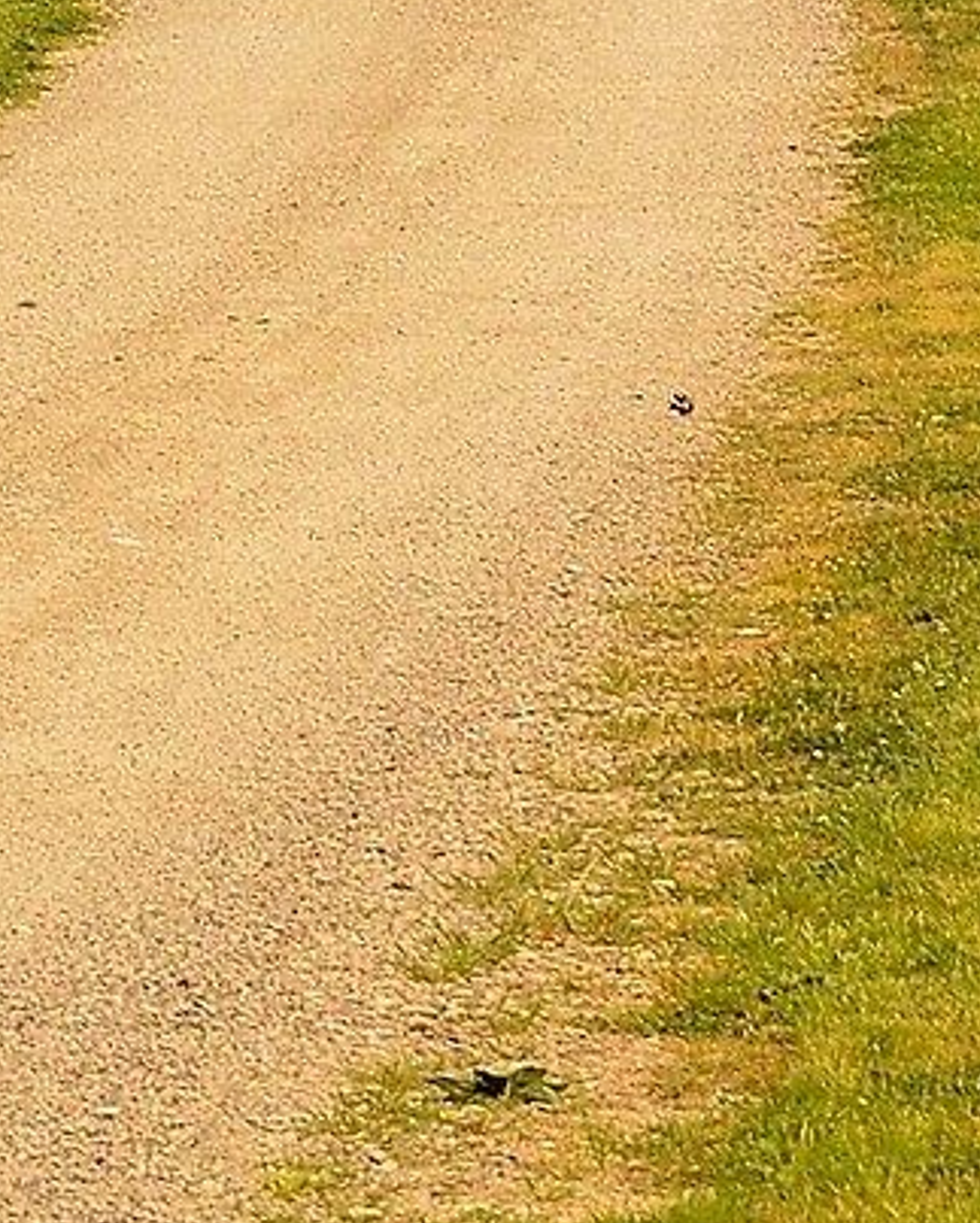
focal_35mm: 585
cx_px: -1098
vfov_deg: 3.3
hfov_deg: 2.6
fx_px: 21185
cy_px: -590
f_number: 10
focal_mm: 70
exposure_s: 1/60
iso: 250
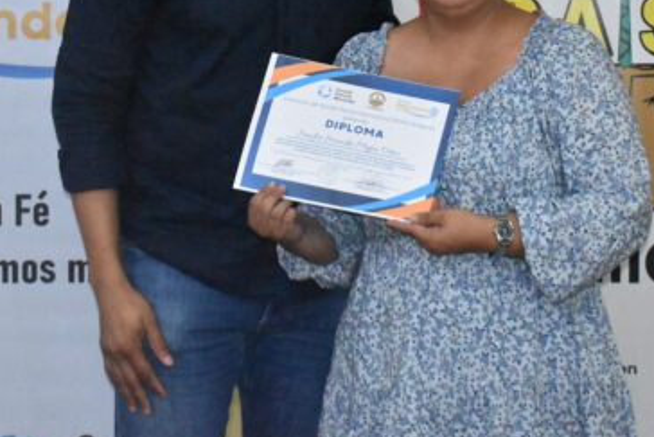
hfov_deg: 17.9
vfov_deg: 11.9
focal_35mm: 114
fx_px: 2072
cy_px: -11
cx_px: 257
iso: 10000
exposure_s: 1/200
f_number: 5
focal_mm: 36
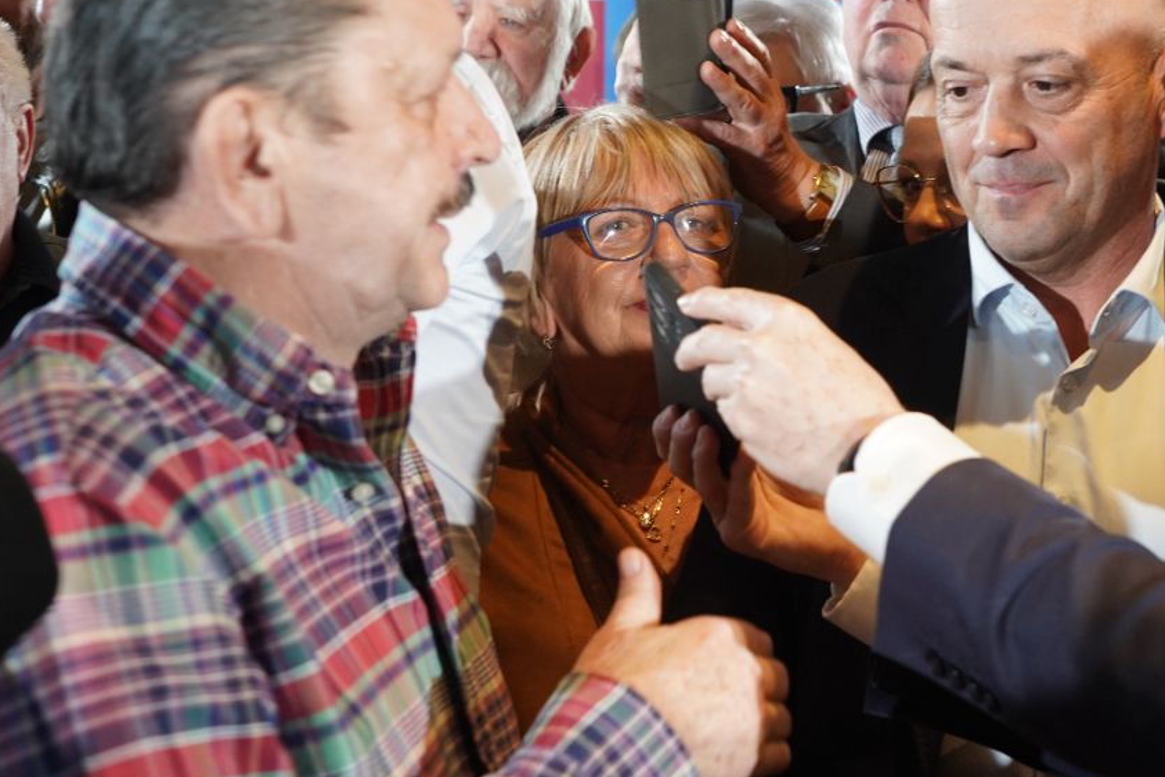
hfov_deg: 28.1
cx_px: 858
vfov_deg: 19.2
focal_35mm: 71
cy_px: 281
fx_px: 2298
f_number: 5.6
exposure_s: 1/100
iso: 1600
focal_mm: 46
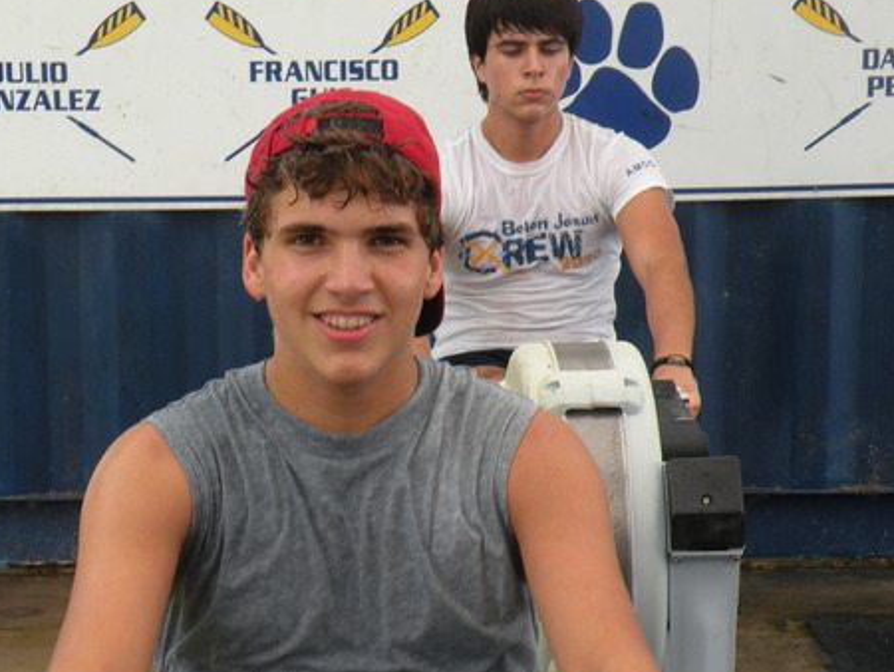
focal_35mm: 108
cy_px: 416
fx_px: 2791
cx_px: 391
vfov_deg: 13.7
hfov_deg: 18.2
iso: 118
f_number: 4
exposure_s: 1/76.4
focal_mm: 13.4
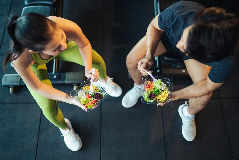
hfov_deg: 54.4
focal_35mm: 35
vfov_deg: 37.9
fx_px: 232
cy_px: 80
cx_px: 120
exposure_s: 1/250
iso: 200
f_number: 1.4
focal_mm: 35
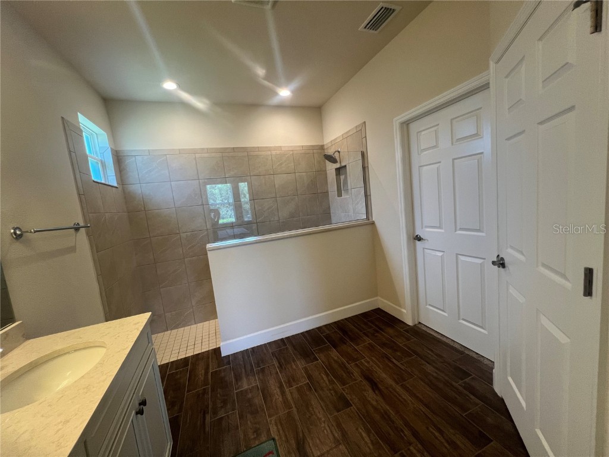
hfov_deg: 106.2
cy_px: 228
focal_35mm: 13
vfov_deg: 89.9
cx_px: 304
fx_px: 229
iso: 200
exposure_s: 1/120
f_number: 1.8
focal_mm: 1.57
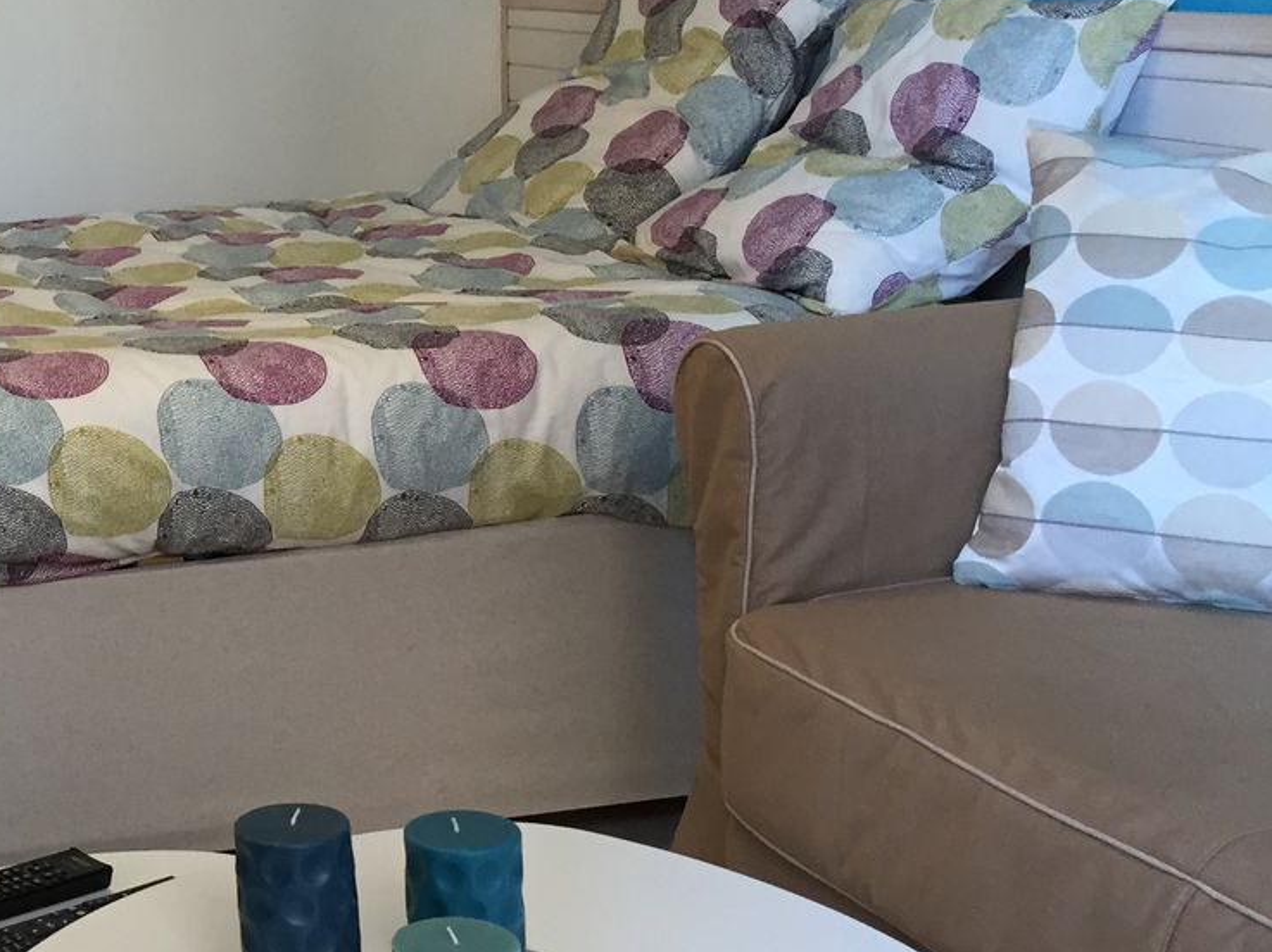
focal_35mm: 63
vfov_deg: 23.1
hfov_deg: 28.7
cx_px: -22
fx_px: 2314
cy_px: 281
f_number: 2.2
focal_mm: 4.15
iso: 64
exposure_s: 1/33
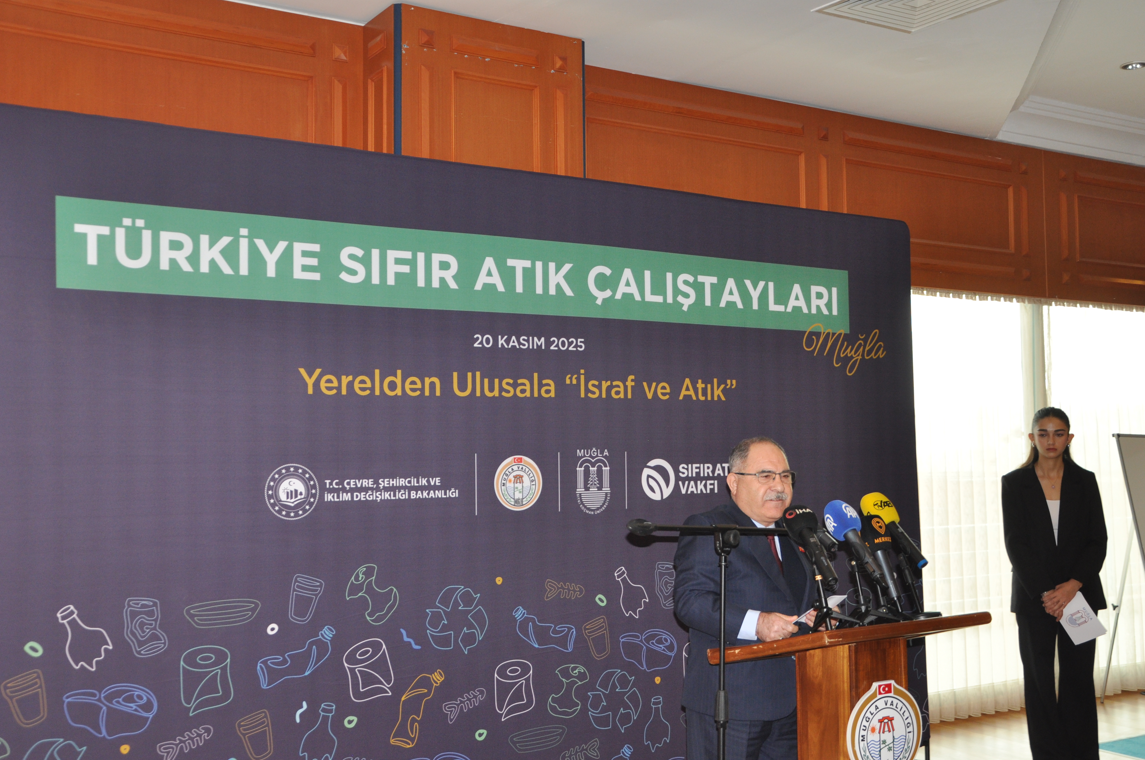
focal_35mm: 41
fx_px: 1288
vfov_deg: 32.9
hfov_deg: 47.9
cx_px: 570
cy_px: 388
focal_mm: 25
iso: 450
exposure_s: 1/125
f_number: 4
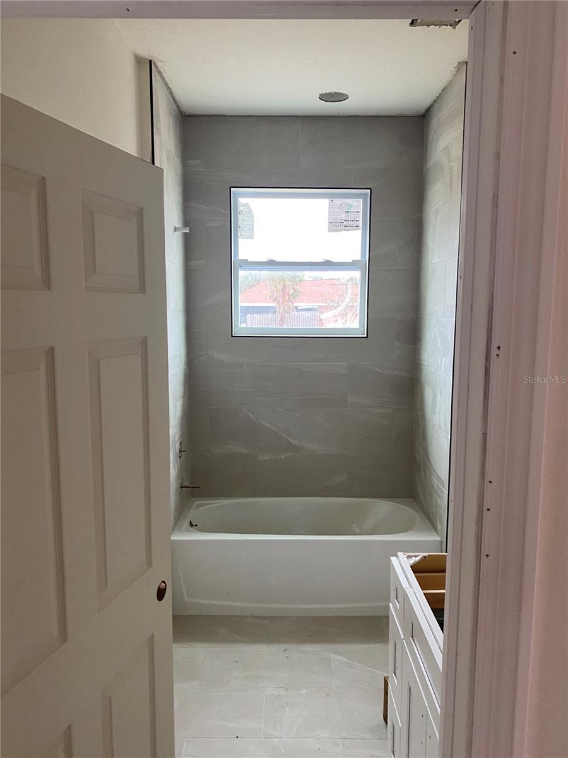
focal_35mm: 26
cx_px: 284
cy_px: 379
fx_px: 569
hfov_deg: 53.1
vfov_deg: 67.3
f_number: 1.8
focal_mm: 4.25
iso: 125
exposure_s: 1/97
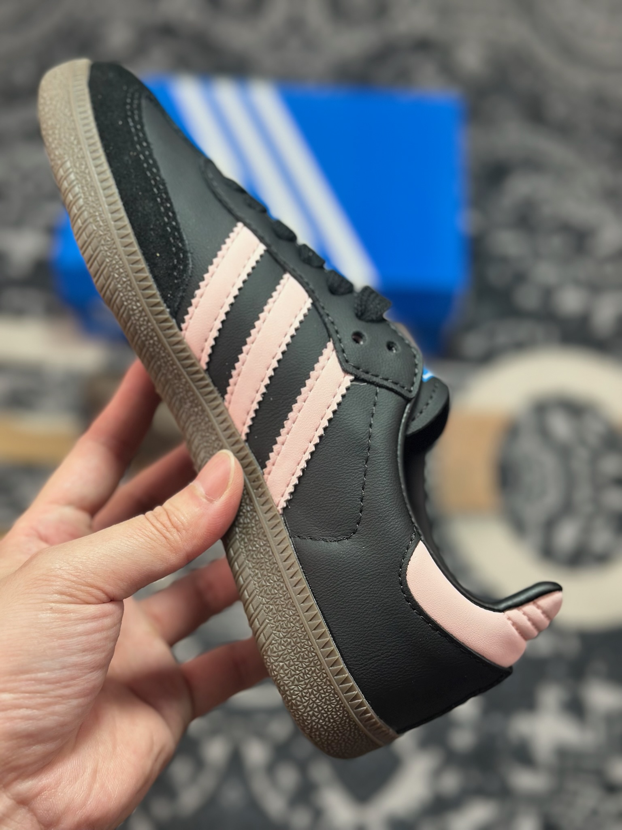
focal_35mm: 48
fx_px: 1150
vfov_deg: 39.7
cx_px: 311
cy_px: 415
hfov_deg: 30.3
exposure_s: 1/467
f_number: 1.78
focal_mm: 6.86
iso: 80
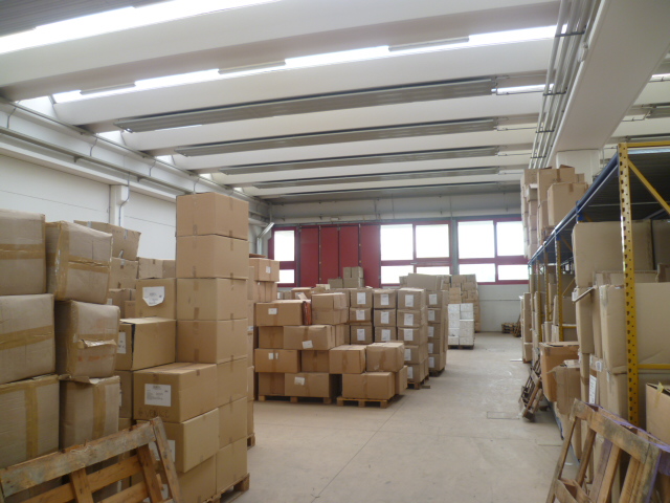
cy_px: 252
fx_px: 542
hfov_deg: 63.4
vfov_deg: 49.7
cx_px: 335
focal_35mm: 28
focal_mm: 5
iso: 80
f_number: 2.8
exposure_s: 1/50
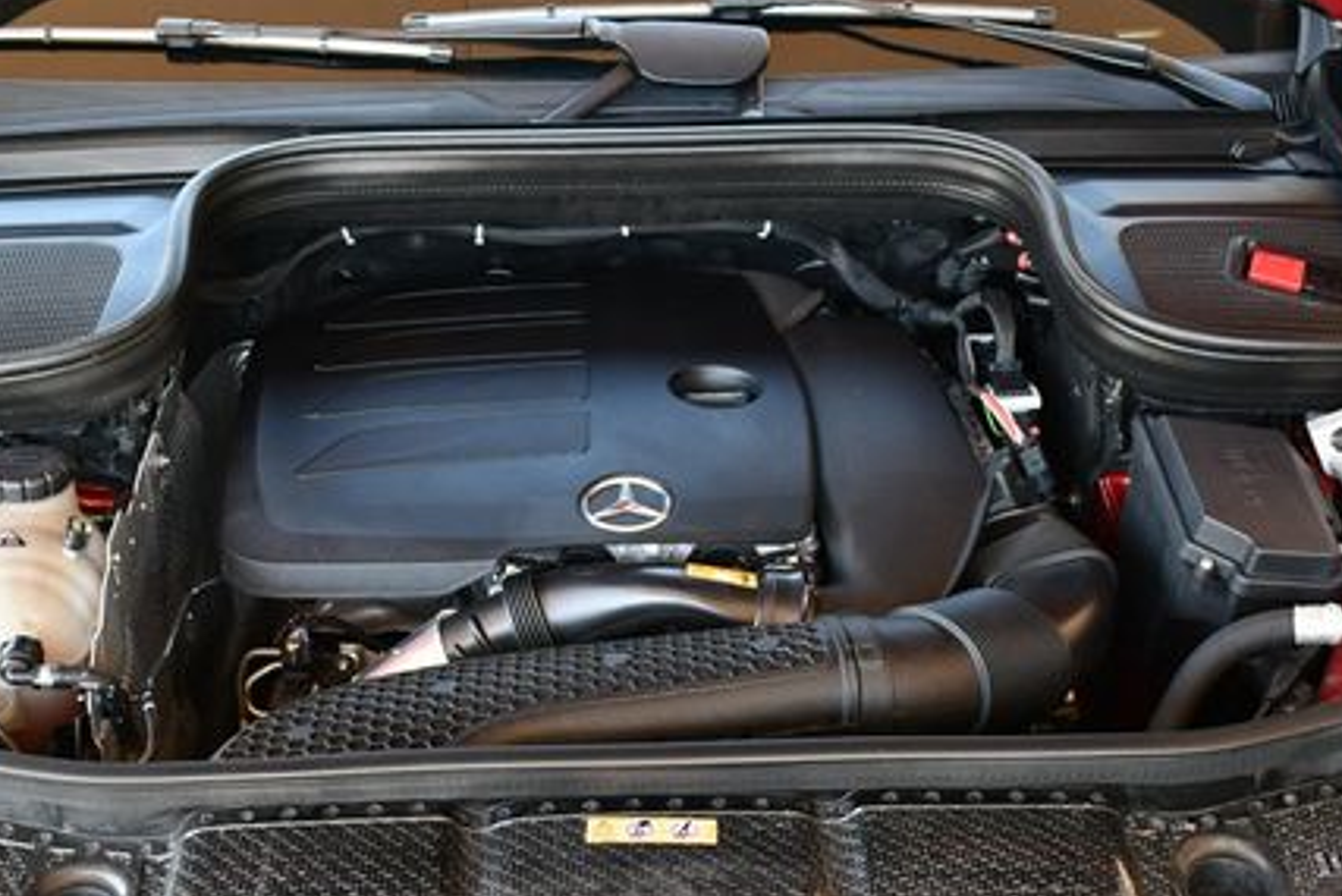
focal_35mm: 54
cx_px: 616
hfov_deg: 36.8
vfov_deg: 25.0
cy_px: 541
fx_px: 2014
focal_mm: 18
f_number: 3.5
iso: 800
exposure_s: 1/160
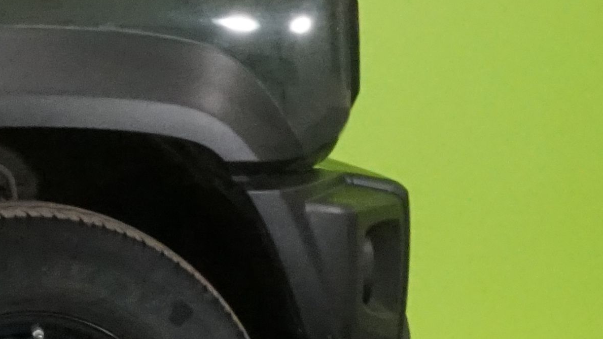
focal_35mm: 222
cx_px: -845
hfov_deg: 8.8
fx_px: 3550
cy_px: -46
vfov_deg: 5.5
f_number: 25
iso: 6400
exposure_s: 1/15
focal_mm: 42
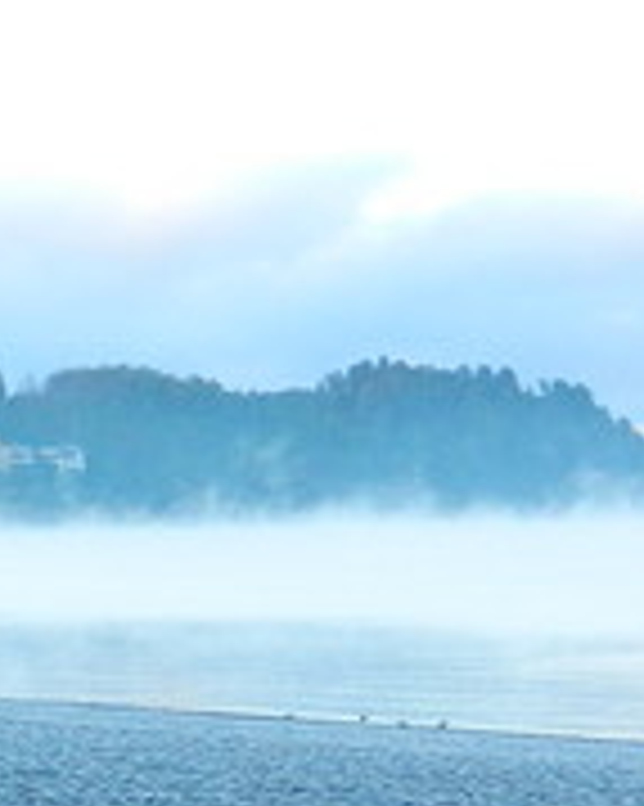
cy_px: 675
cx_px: -306
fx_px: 2599
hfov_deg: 13.4
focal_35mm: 109
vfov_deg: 17.4
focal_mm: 4.5
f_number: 3.1
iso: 80
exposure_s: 1/30
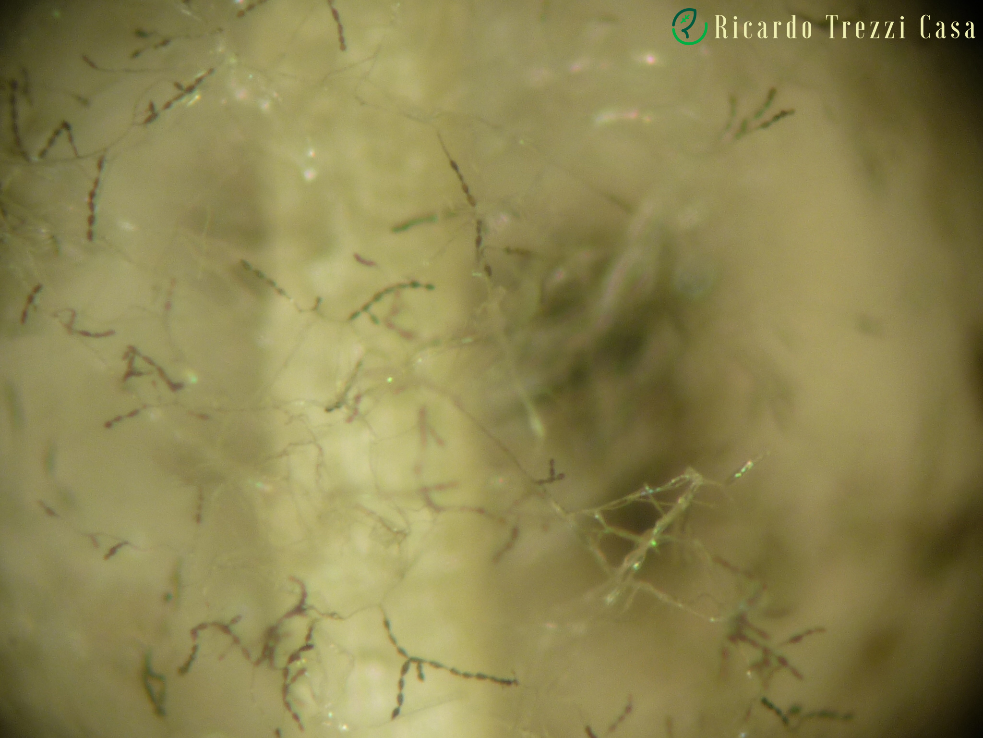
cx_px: 492
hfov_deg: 14.0
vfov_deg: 10.5
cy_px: 369
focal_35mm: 141
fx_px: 4004
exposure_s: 1/100
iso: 100
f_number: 4.6
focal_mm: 14.6
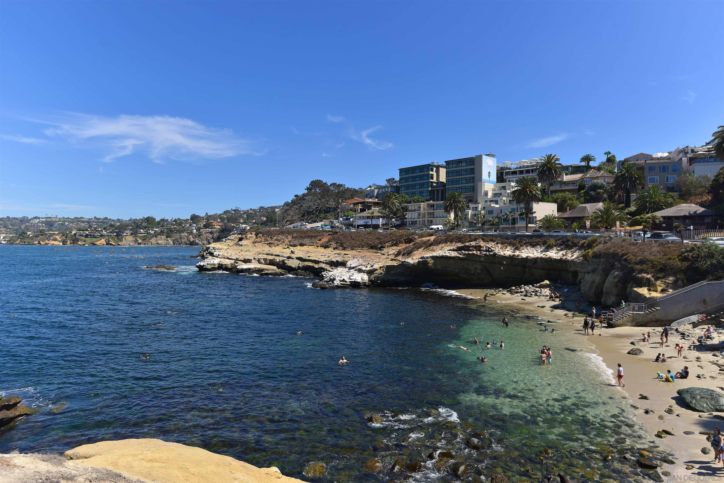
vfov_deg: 57.3
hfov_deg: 78.6
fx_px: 443
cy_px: 242
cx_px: 362
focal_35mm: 22
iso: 100
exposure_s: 1/640
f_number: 6.3
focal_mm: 22
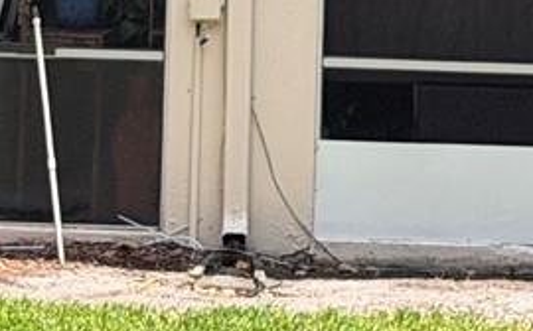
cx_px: 251
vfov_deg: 4.2
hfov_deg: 7.0
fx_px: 4381
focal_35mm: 302
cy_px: -599
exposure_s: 1/3704
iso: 100
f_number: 1.78
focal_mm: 6.76
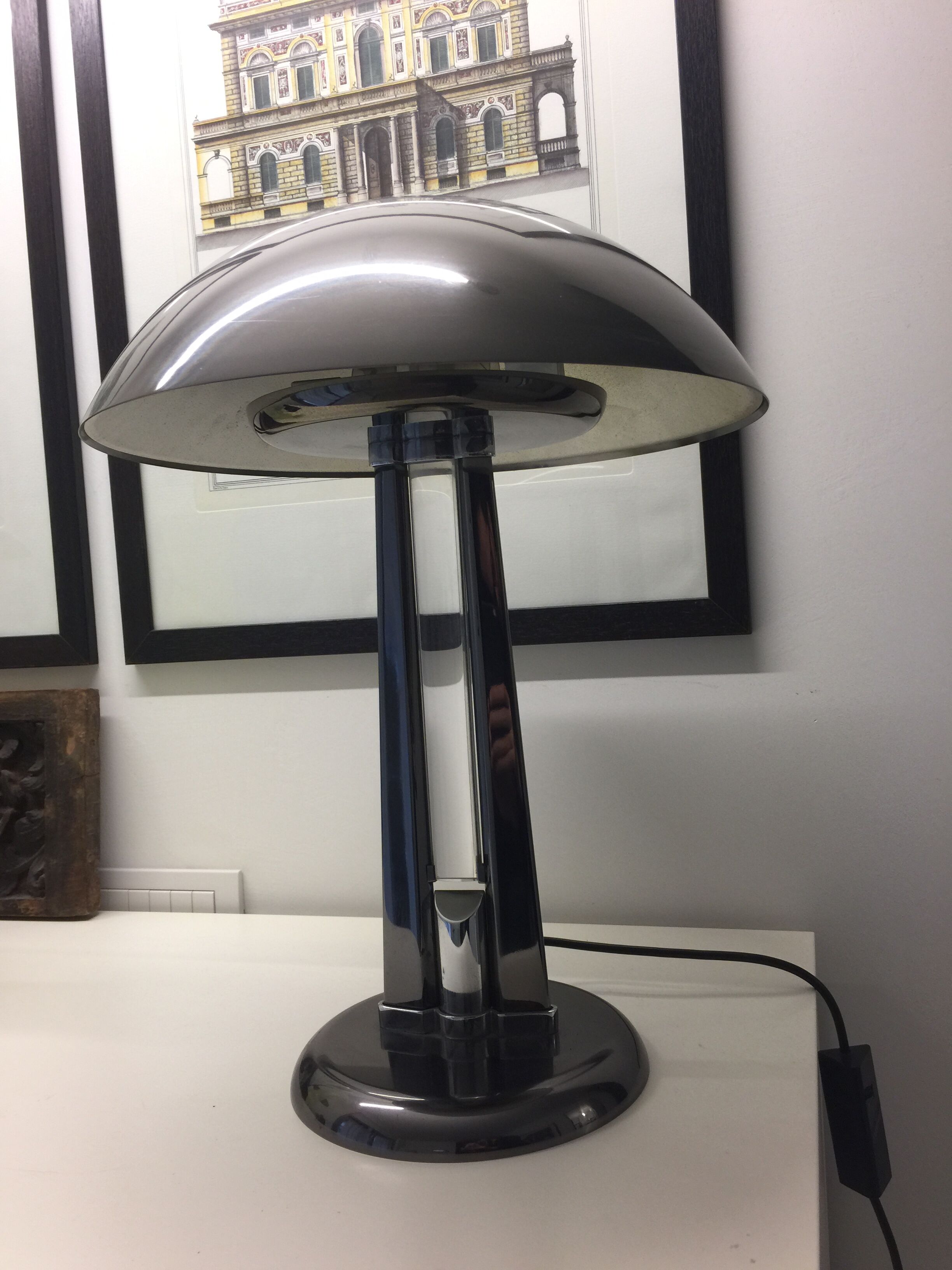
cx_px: 476
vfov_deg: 61.7
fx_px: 1063
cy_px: 635
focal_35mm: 29
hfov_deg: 48.2
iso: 40
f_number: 2.2
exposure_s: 1/30
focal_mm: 4.15
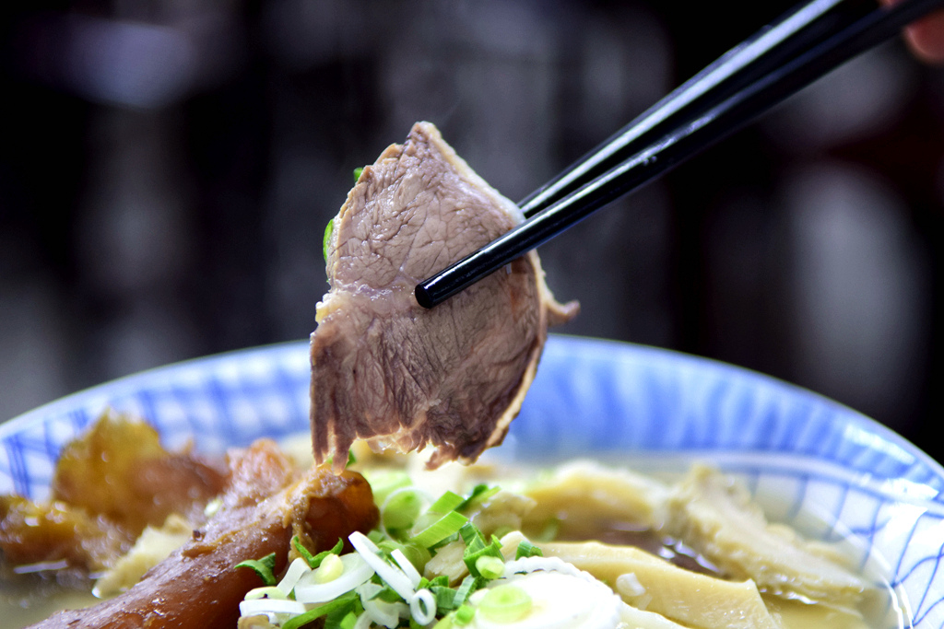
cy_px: 314
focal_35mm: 82
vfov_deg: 16.6
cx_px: 472
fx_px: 2163
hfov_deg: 24.6
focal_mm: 55
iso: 1000
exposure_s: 1/80
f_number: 2.8
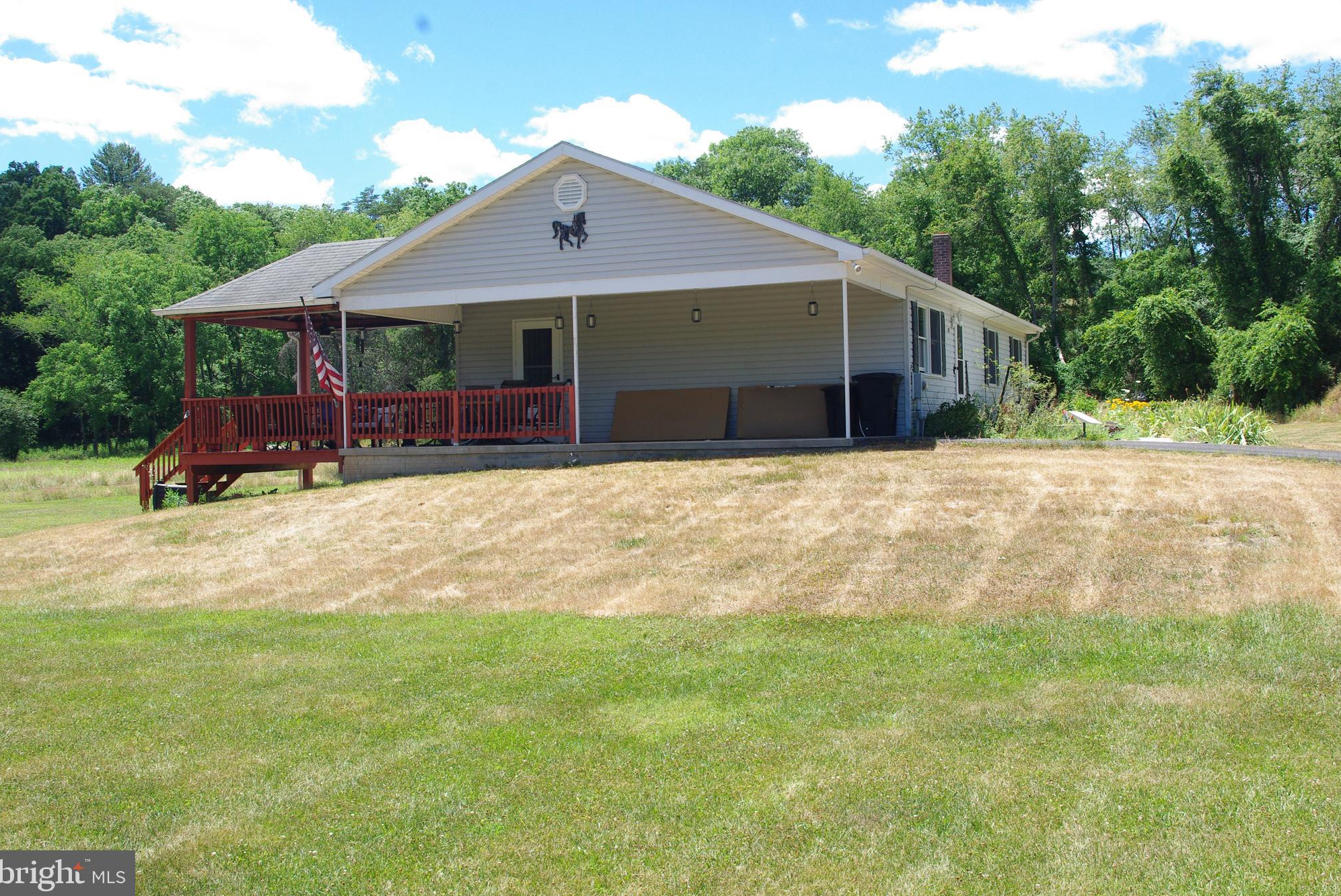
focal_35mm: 37
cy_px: 439
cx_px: 675
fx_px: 1380
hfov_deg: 51.8
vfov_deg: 36.0
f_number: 8
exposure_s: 1/125
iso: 200
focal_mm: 24.38
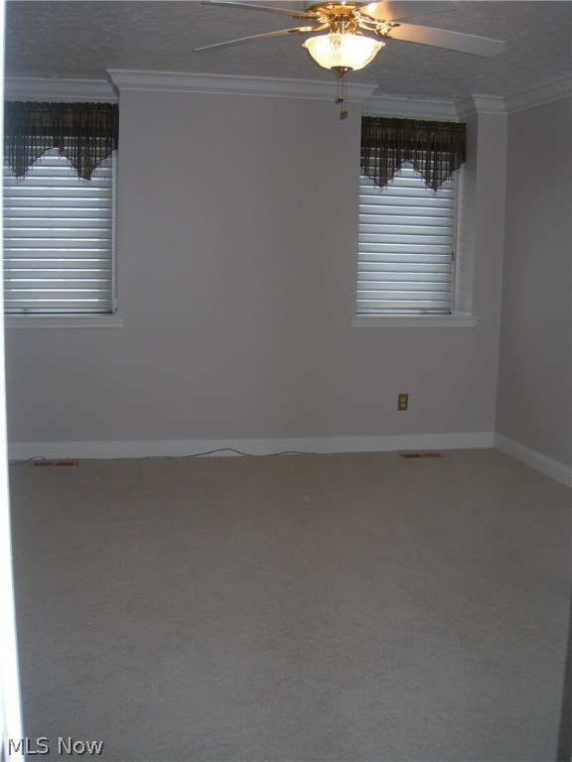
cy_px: 381
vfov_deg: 49.0
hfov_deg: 37.7
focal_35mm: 38
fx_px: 837
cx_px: 286
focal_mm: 7.8
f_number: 2.8
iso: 74
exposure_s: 1/60.1
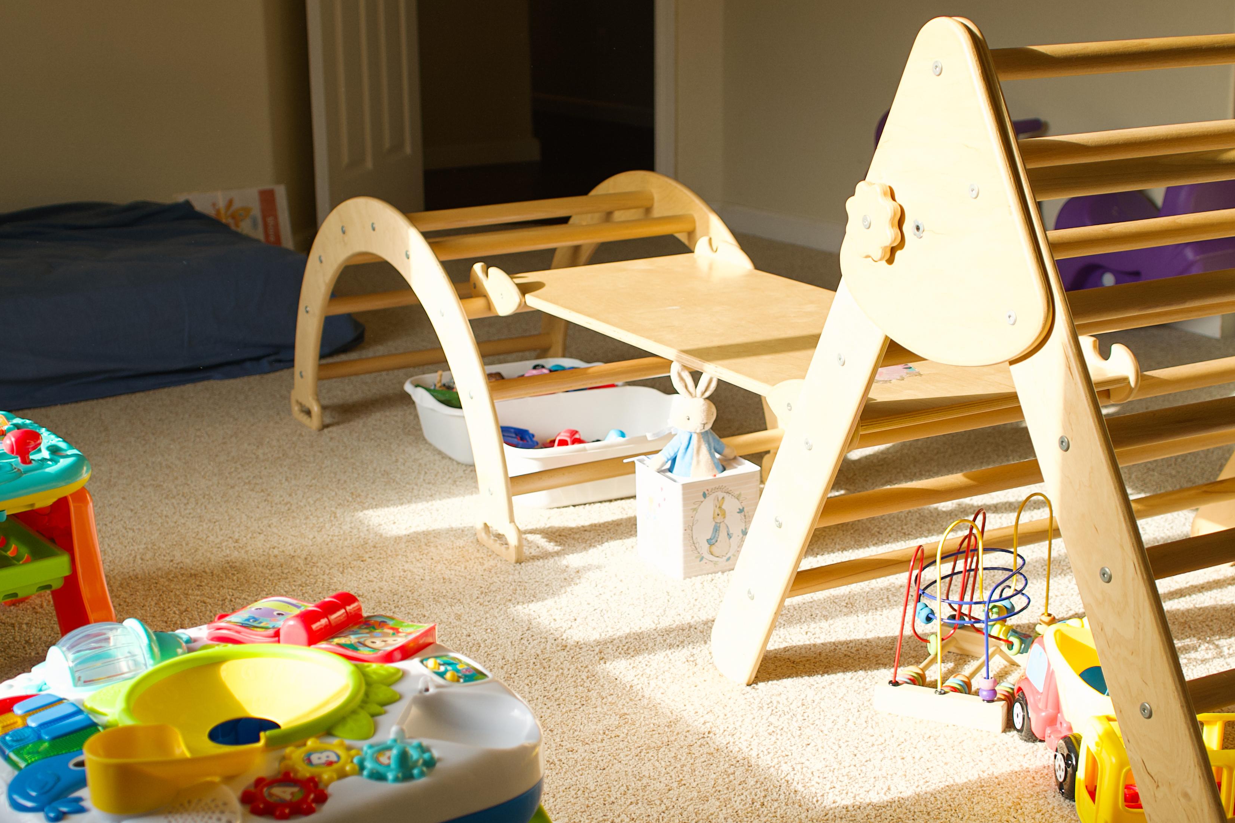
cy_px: 425
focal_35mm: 51
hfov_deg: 38.9
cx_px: 650
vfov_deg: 26.5
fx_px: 1749
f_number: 4
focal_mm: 28
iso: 100
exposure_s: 1/200
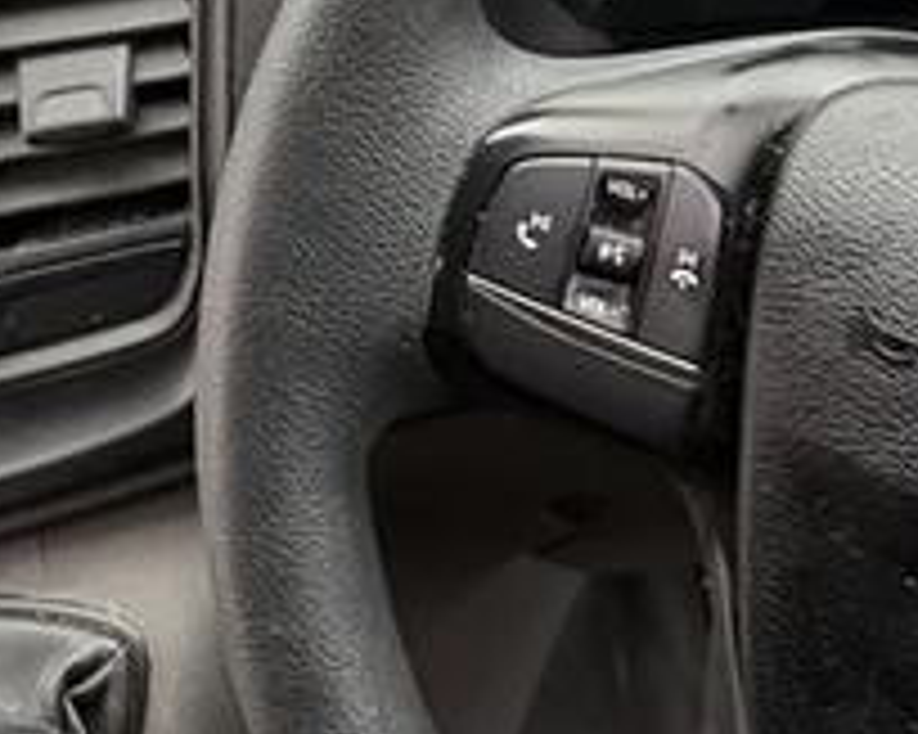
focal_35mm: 60
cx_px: 684
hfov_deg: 30.9
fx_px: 1629
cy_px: -14
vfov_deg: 24.2
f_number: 2.2
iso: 200
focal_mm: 2.22
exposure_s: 1/71
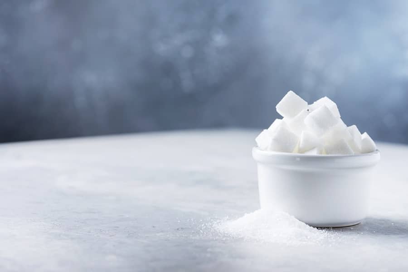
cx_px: 204
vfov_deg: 13.0
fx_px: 1190
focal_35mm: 105
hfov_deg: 19.5
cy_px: 136
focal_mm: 105
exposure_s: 1/160
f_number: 7.1
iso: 100
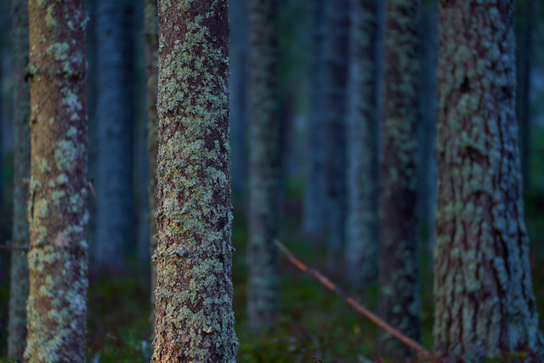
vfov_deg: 5.7
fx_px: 3673
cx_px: 272
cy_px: 182
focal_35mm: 243
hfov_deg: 8.5
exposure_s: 1/2.5
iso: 100
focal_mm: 243
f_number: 6.3
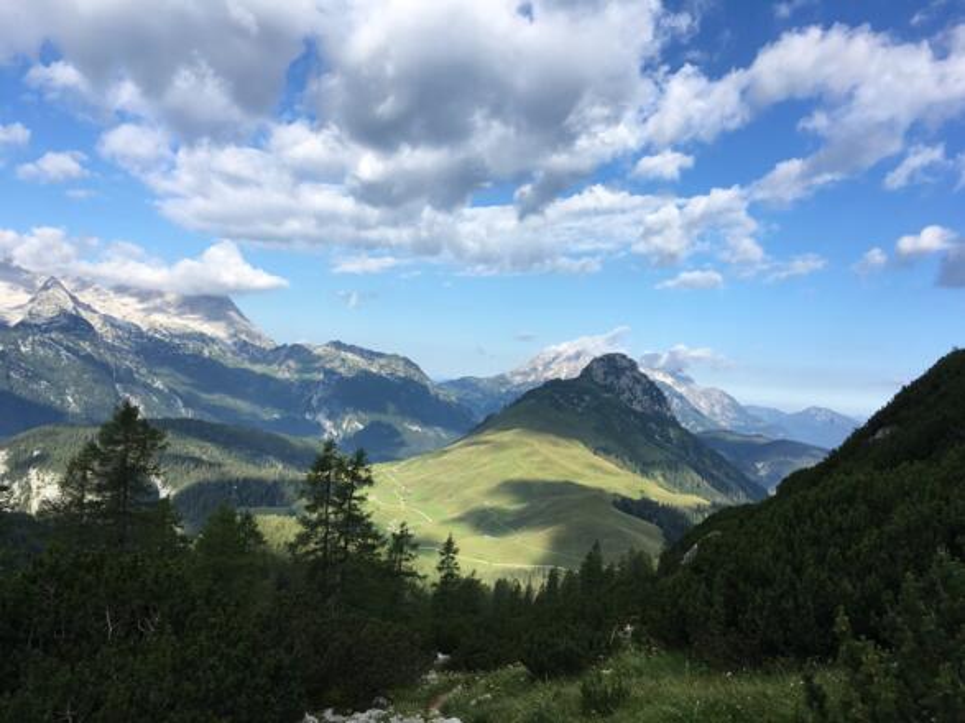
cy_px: 362
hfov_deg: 61.7
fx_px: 808
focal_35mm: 29
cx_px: 482
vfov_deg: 48.2
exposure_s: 1/1166
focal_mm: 4.15
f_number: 2.2
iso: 25
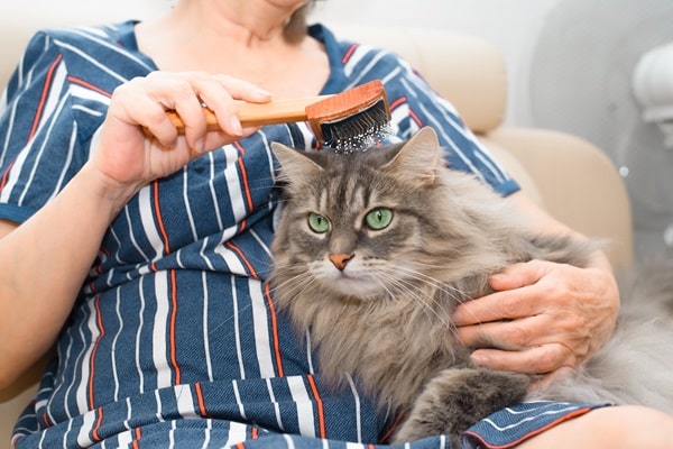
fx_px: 935
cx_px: 336
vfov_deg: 27.0
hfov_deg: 39.6
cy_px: 224
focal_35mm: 50
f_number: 4
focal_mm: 50
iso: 100
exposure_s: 1/200
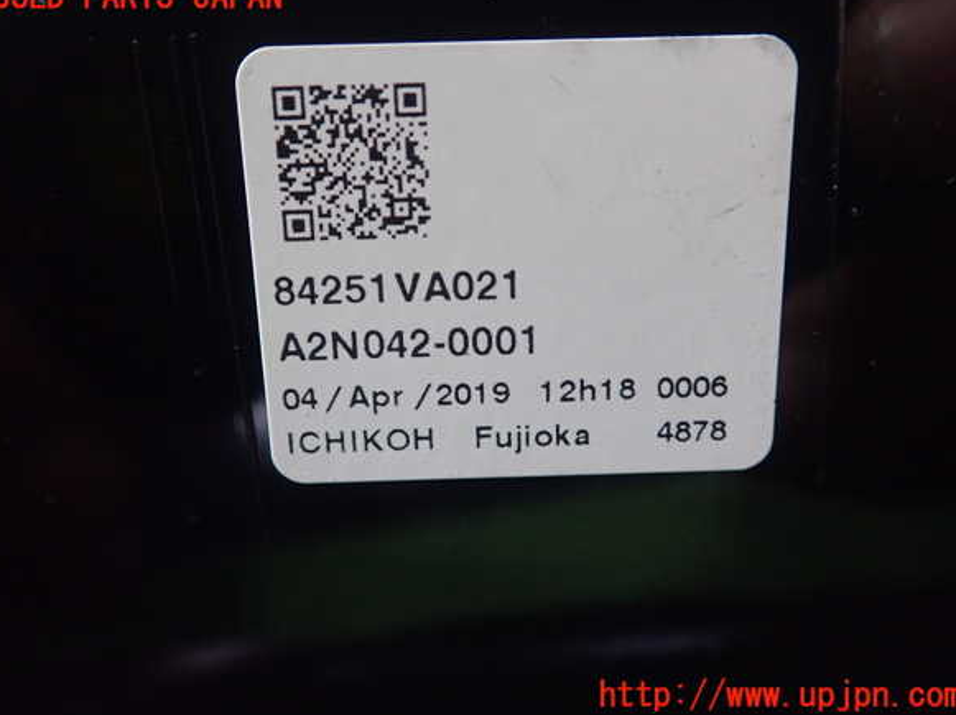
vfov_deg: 45.4
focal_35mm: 31
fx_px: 856
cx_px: 477
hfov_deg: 58.4
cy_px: 347
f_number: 2.3
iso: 800
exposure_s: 1/125
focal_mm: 5.5
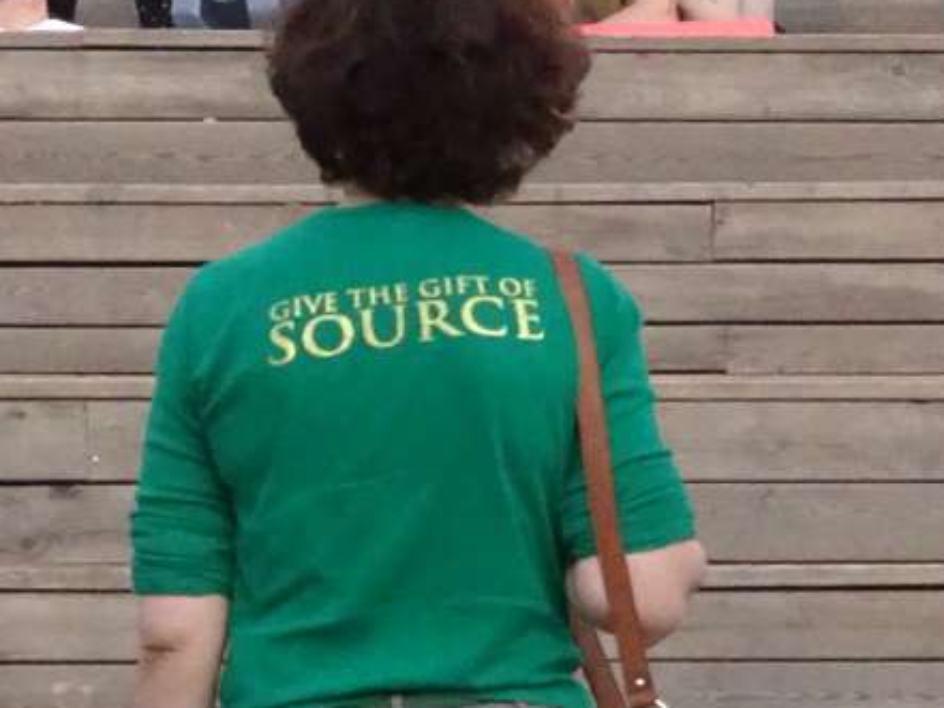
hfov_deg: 2.2
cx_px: -253
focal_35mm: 914
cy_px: 155
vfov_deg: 1.6
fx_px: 24932
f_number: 6.3
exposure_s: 1/250
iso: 800
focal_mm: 35.17
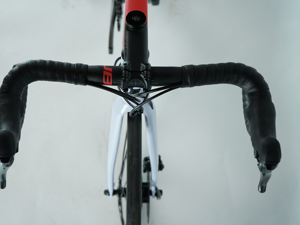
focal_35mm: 57
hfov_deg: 33.8
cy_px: 113
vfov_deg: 25.7
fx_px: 494
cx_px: 134
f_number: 5
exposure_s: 1/200
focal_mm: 52
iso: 1250
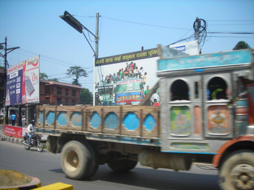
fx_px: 279
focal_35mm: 38
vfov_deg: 37.7
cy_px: 95
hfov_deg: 49.0
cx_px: 127
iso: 50
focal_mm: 6.3
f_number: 6.4
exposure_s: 1/120
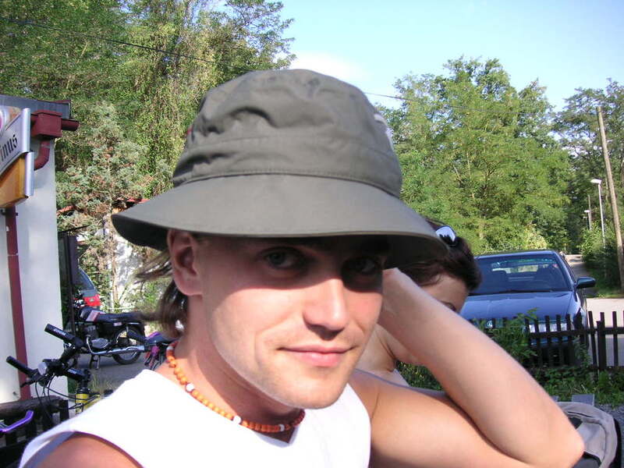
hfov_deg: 50.1
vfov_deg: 38.7
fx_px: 667
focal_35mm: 37
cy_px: 234
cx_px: 312
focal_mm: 6.1
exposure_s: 1/350
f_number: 2.8
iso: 50
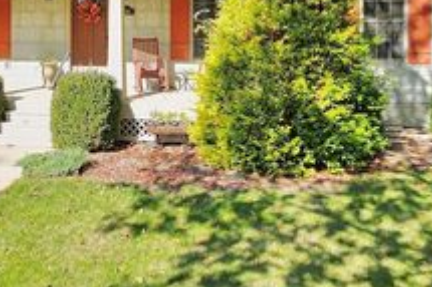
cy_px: 27
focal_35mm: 58
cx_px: 137
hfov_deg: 34.1
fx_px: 695
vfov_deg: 22.7
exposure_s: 1/1500
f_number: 1.7
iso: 150
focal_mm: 6.72
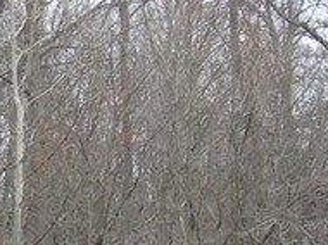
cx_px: -136
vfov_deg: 7.1
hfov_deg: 9.4
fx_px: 1940
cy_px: 426
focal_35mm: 205
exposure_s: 1/222
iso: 50
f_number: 2.8
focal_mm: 7.8
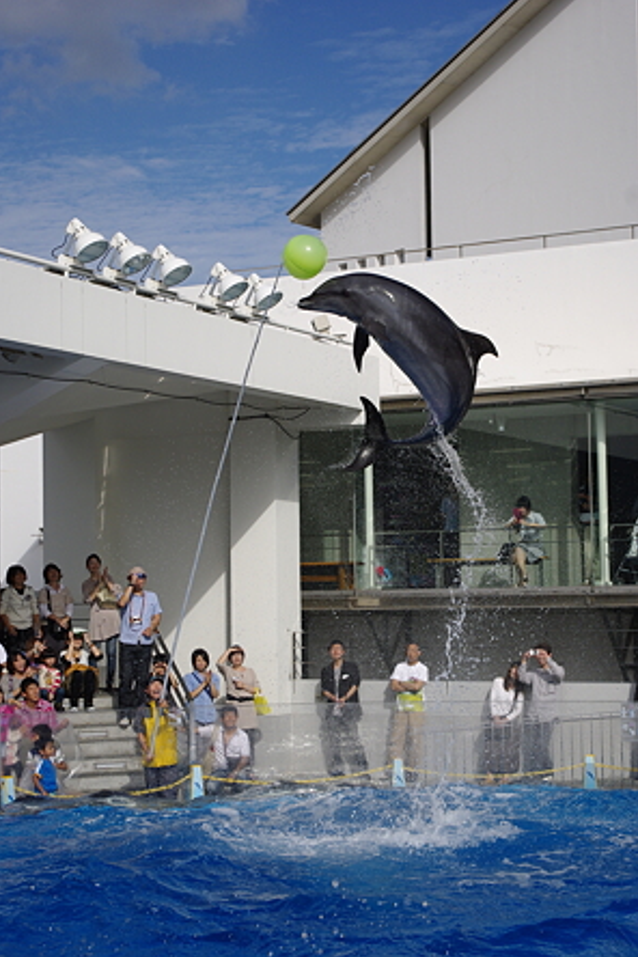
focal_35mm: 65
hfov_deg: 20.9
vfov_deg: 31.0
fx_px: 1728
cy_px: 474
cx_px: 320
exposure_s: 1/1600
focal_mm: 42.5
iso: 200
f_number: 6.3
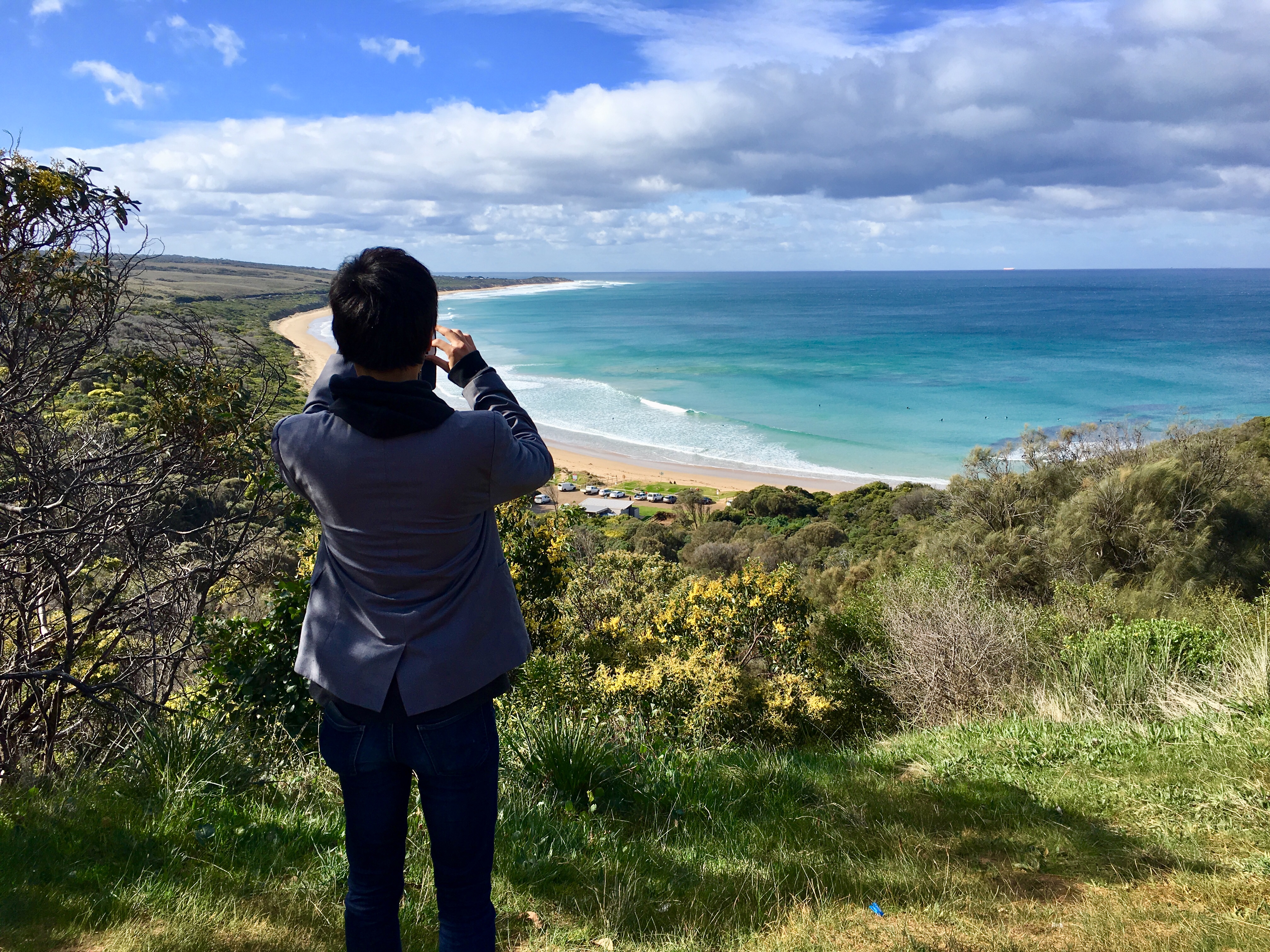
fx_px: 1064
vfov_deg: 48.2
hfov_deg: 61.7
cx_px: 635
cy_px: 476
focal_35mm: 29
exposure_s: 1/1399
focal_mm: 4.15
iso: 25
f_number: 2.2
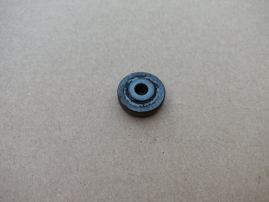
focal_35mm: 24
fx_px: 187
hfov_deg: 71.6
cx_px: 134
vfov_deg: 56.8
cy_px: 101
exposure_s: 1/100
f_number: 1.8
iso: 130
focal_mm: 5.56
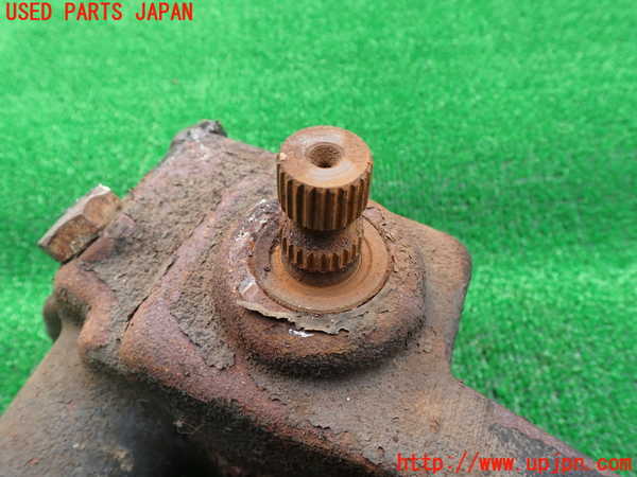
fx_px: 552
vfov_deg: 46.8
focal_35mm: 30
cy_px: 238
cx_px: 318
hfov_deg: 60.0
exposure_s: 1/125
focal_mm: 5.4
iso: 100
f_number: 3.2
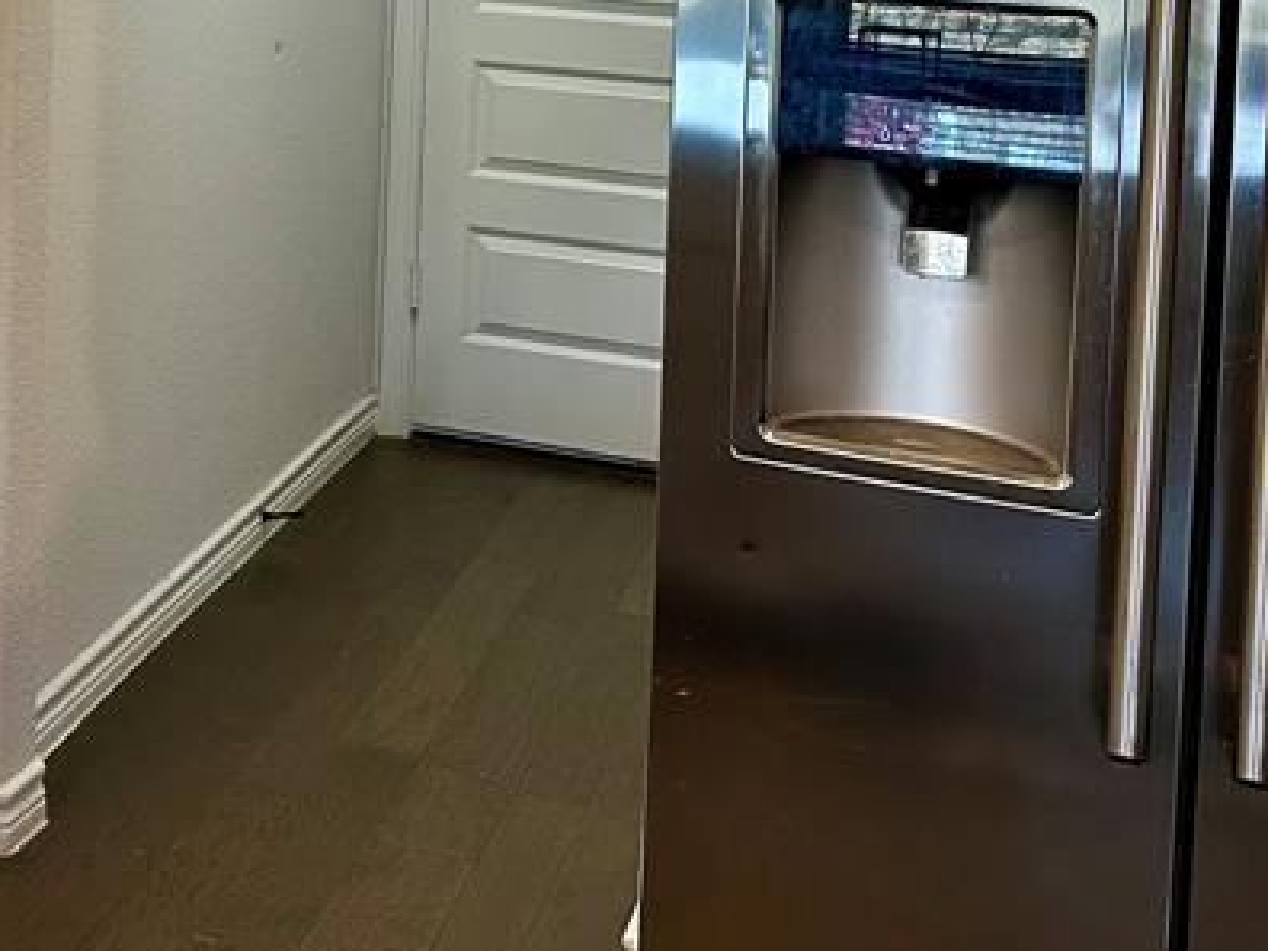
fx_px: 2271
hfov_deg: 29.3
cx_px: 19
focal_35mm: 62
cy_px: -128
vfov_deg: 22.2
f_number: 1.78
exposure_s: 1/120
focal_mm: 6.86
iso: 200
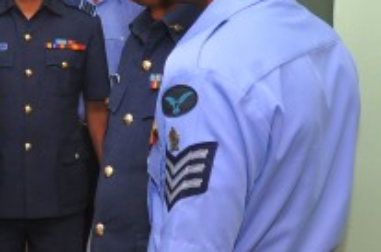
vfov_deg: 14.8
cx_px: -7
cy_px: 81
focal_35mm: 91
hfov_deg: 21.5
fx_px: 966
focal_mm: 21
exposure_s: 1/100
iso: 800
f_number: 6.3
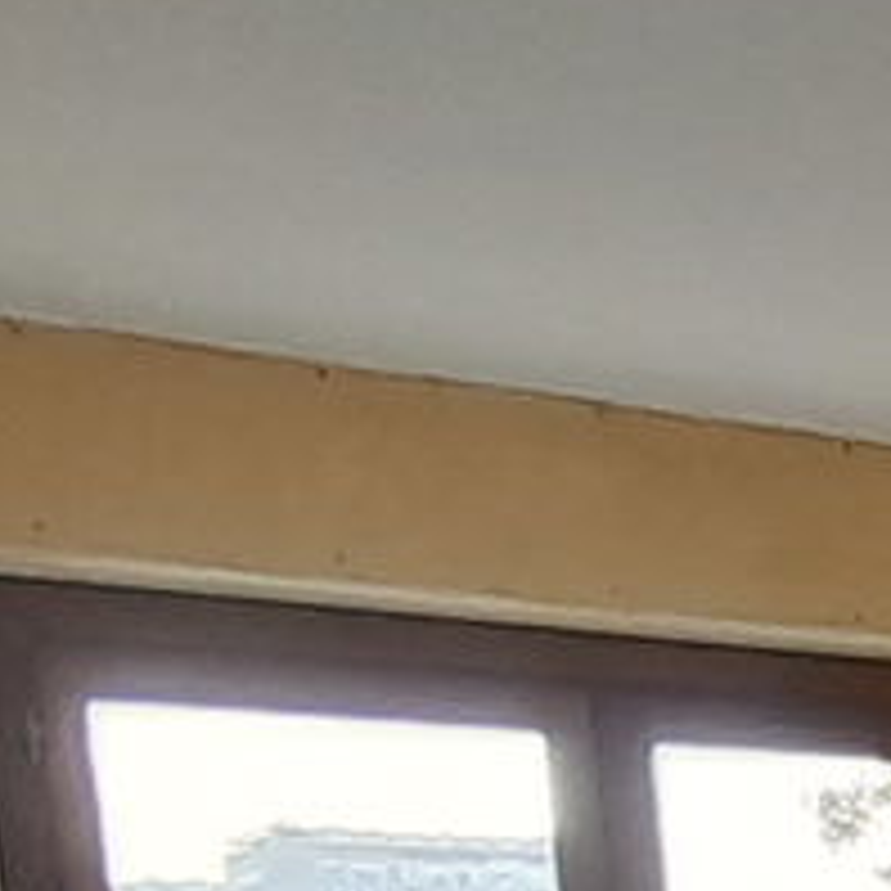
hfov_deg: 15.1
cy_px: 1629
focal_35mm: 93
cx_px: 1791
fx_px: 2708
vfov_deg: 15.8
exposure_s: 1/100
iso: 40
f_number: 2.2
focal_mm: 1.13
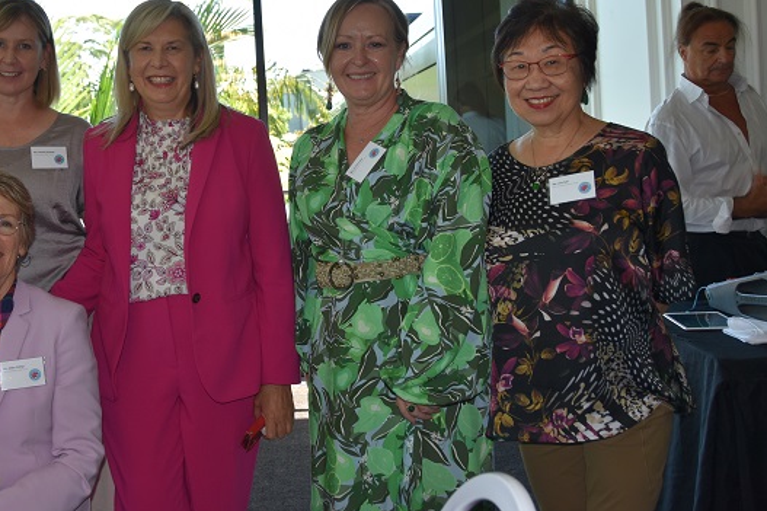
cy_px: 167
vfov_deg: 32.3
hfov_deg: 46.5
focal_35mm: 41
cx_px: 245
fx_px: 873
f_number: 3.5
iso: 200
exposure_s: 1/160
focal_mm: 18
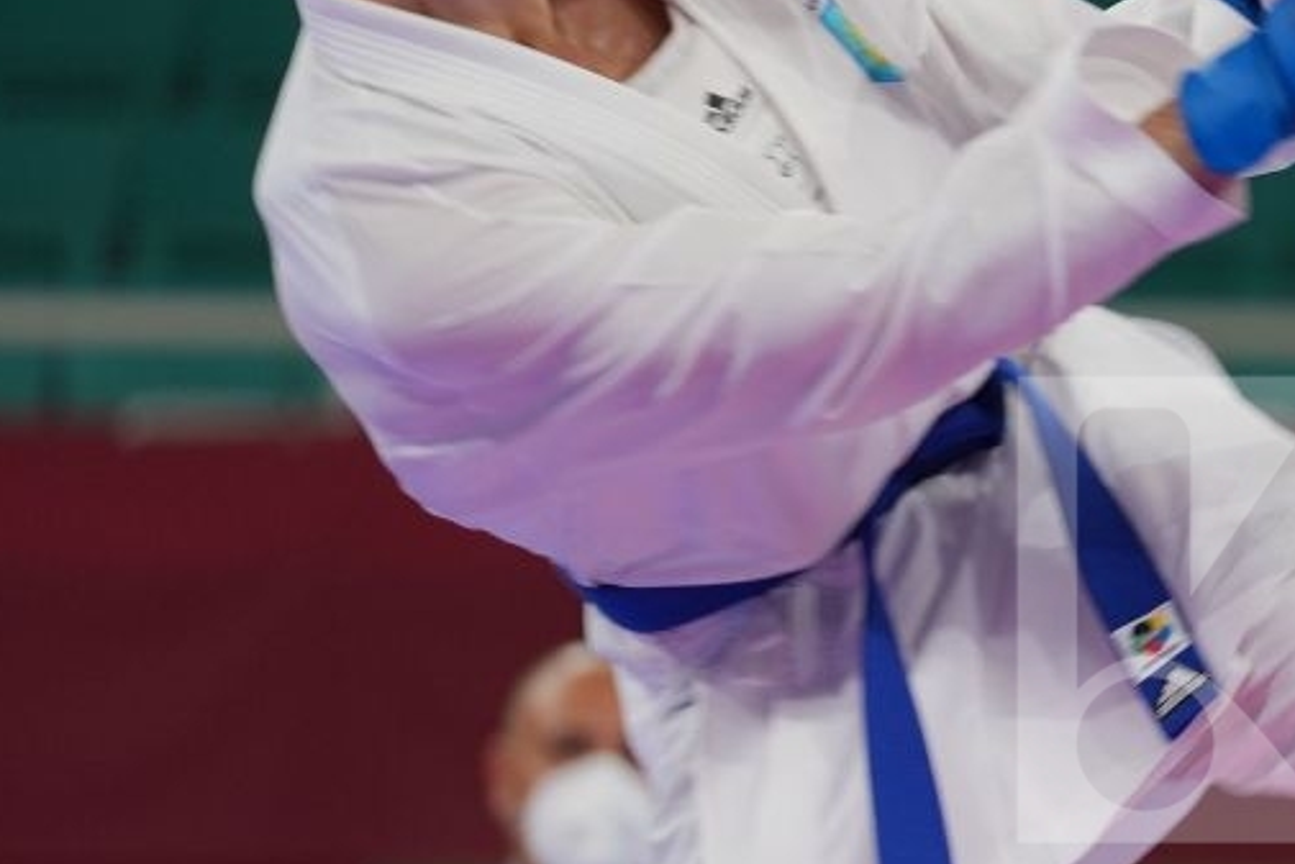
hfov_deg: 3.6
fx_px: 20401
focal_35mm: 567
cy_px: 610
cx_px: 2126
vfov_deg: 2.4
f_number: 2.8
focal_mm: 159
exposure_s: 1/500
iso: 320
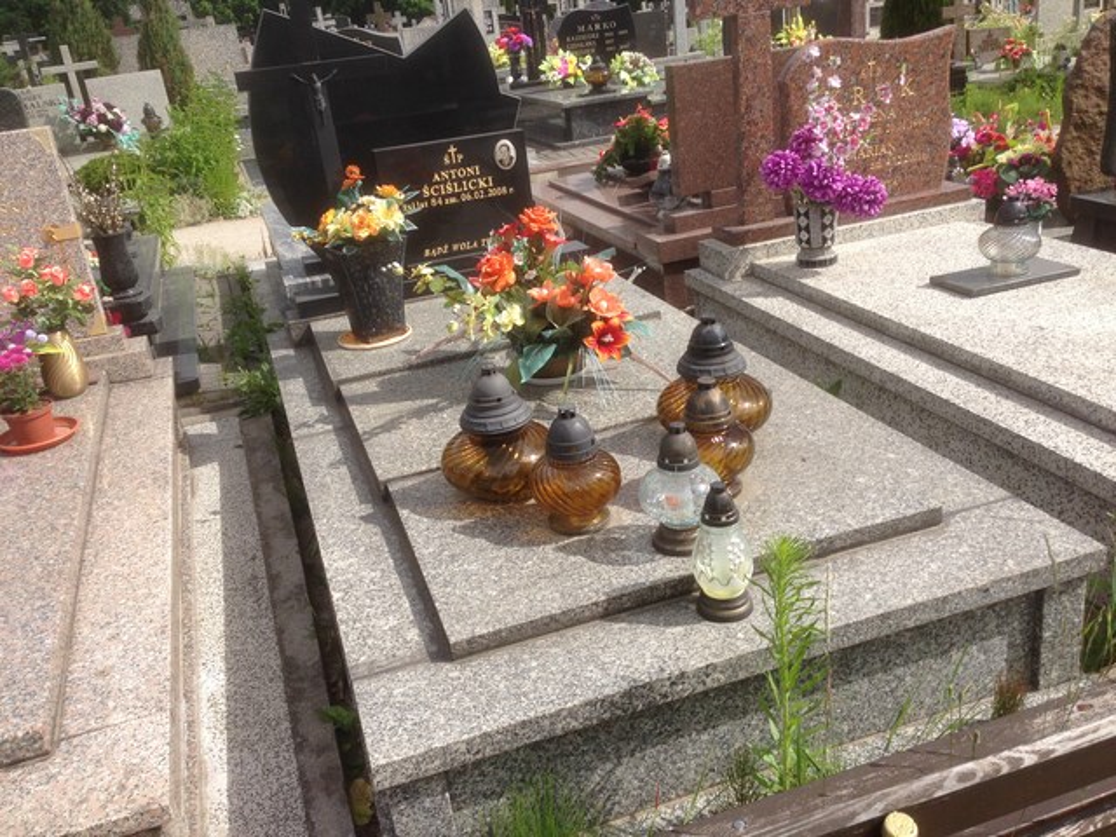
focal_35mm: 33
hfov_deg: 55.4
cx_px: 558
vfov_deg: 42.9
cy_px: 418
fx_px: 1064
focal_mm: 4.12
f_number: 2.4
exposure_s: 1/1427
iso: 50
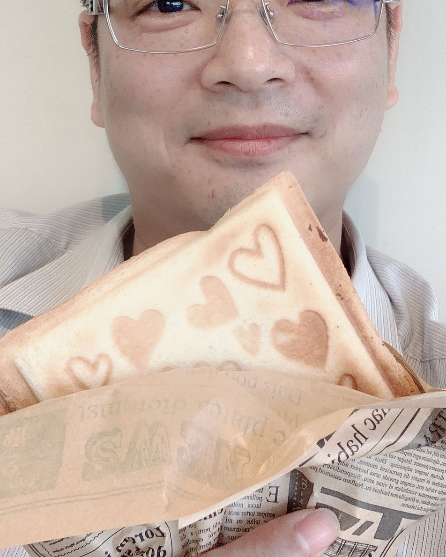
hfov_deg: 27.1
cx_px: 257
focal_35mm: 56
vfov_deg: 33.1
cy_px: 159
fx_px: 924
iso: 50
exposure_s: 1/121
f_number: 2.2
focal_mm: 2.87
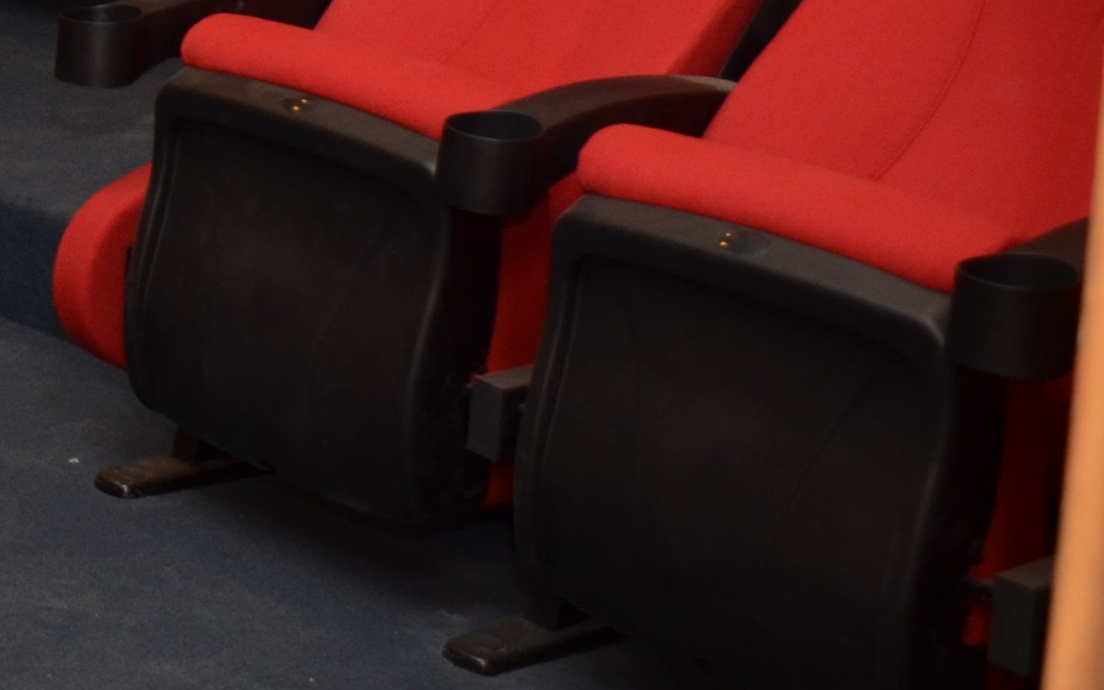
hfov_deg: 19.0
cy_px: -228
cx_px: -618
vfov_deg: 13.4
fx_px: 2828
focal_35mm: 94
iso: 400
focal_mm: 18
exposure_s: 1/125
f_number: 4
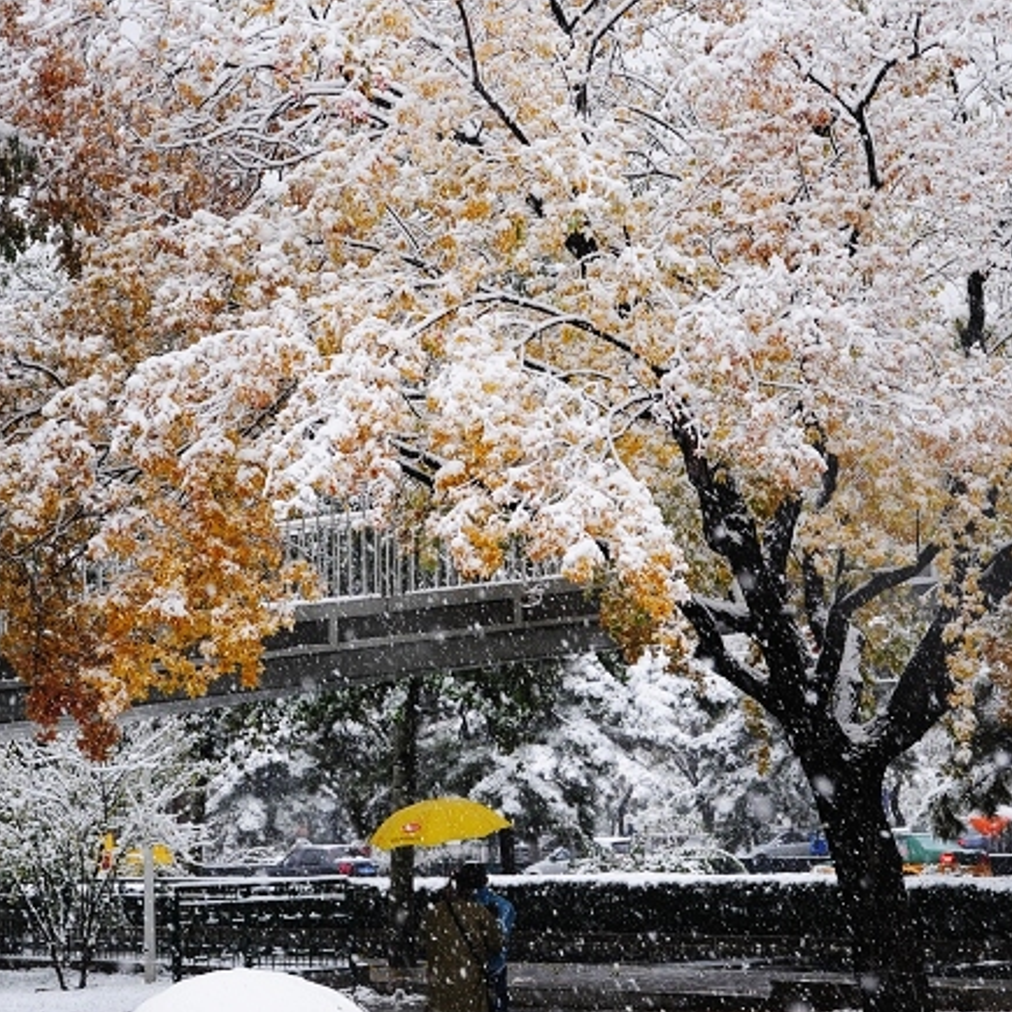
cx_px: 489
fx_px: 2845
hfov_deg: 20.2
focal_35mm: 86
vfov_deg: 20.1
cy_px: 607
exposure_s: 1/200
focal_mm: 42
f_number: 4.8
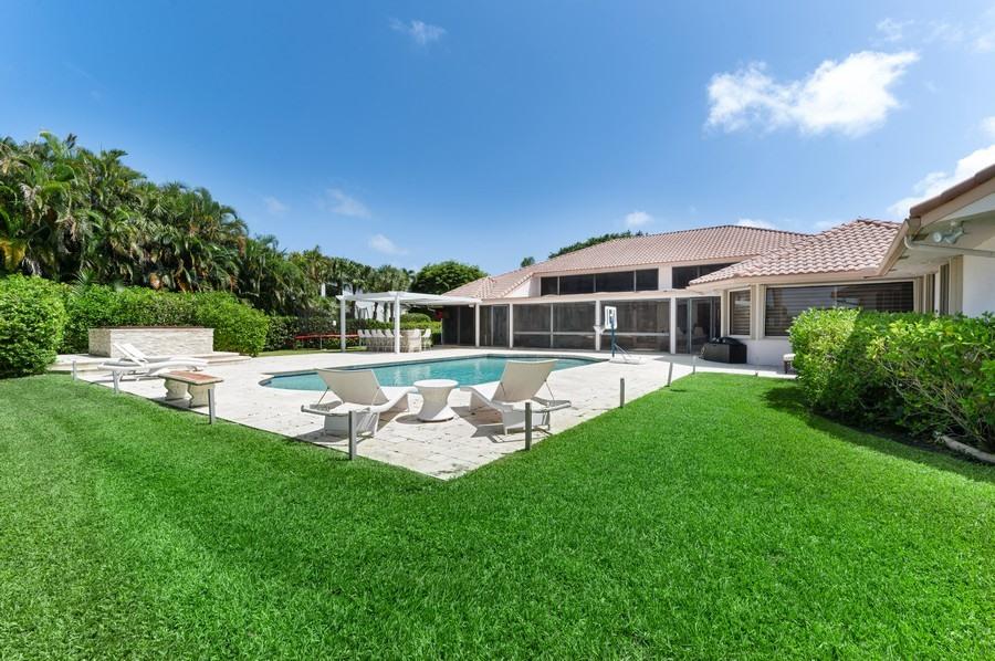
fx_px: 414
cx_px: 498
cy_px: 330
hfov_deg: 100.5
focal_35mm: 15
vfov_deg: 77.2
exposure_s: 1/250
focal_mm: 15
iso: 100
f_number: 11
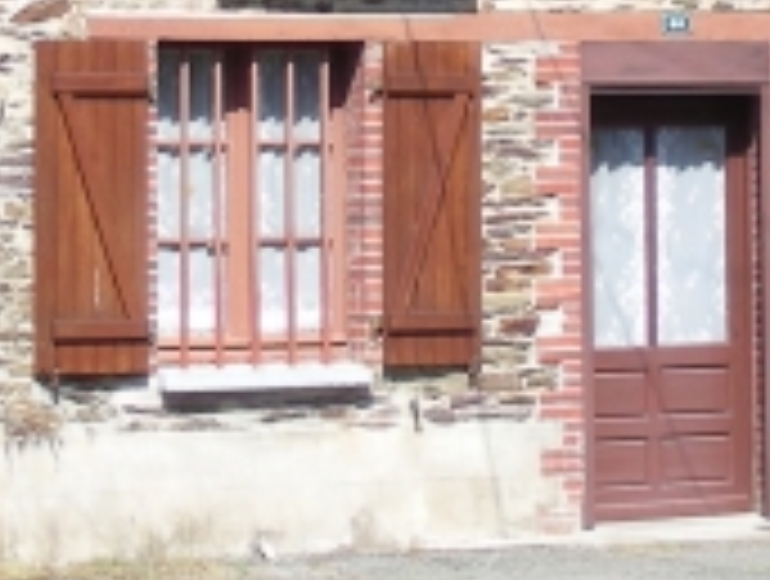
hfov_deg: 10.3
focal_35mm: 191
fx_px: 4258
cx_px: 531
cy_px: -274
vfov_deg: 7.7
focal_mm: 8
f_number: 4
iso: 50
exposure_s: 1/280
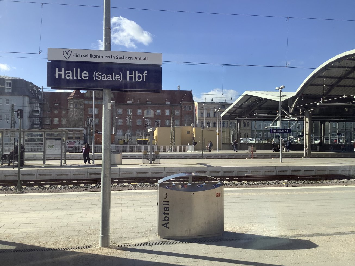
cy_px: 133
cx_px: 178
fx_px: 318
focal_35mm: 31
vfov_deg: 45.4
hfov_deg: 58.4
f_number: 2.4
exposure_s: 1/317
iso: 25
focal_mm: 3.3
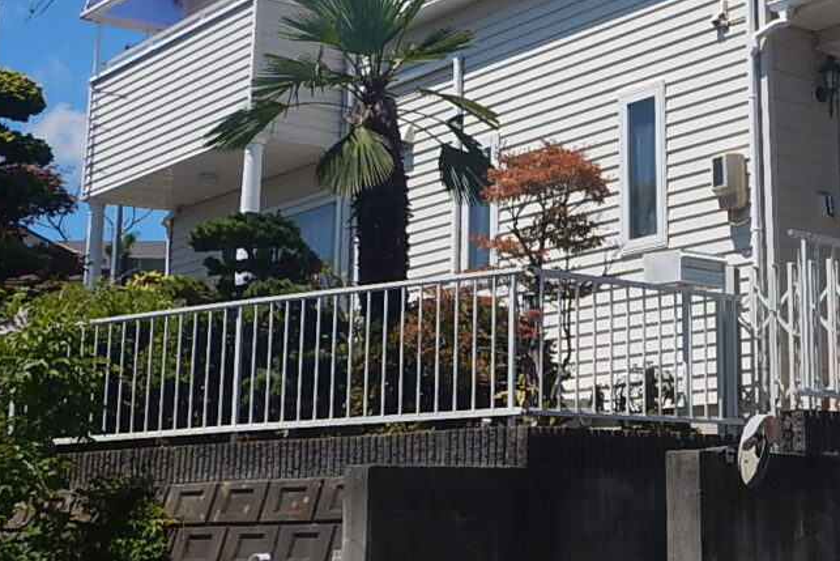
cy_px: 105
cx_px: 686
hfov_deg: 29.7
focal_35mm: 66
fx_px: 1540
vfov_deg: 20.4
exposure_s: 1/1250
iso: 125
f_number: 4.2
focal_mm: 6.1
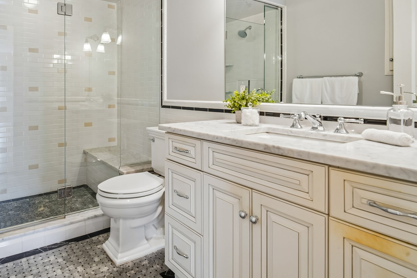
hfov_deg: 76.0
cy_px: 93
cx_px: 138
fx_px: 255
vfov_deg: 56.1
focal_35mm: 22
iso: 400
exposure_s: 1/5
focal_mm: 16
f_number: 8
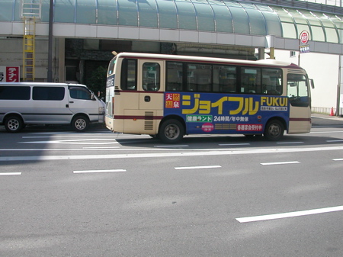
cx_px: 172
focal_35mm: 37
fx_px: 366
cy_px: 128
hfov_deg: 50.2
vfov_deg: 38.6
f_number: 4.5
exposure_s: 1/424
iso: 100
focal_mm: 5.6
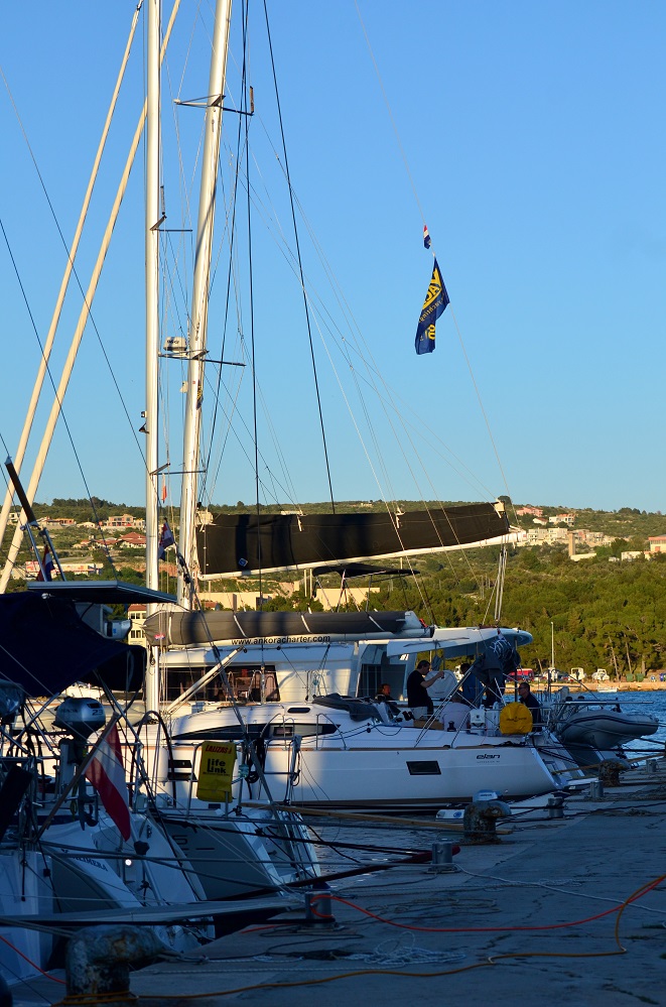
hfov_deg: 13.0
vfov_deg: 19.5
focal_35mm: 105
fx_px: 2929
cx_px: 333
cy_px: 504
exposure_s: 1/2000
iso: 400
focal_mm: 70
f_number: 5.6
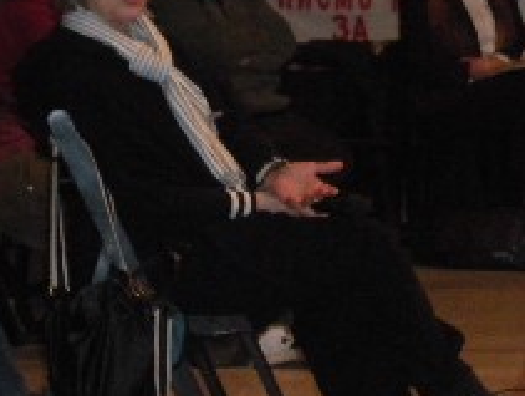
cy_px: 235
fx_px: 2355
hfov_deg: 12.7
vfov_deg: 9.6
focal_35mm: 155
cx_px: 420
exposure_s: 1/125
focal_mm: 14.2
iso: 800
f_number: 4.8
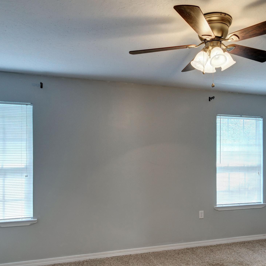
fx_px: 243
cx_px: 159
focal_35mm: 28
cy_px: 154
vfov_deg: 57.0
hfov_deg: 56.9
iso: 400
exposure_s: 1/125
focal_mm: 11
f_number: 7.1
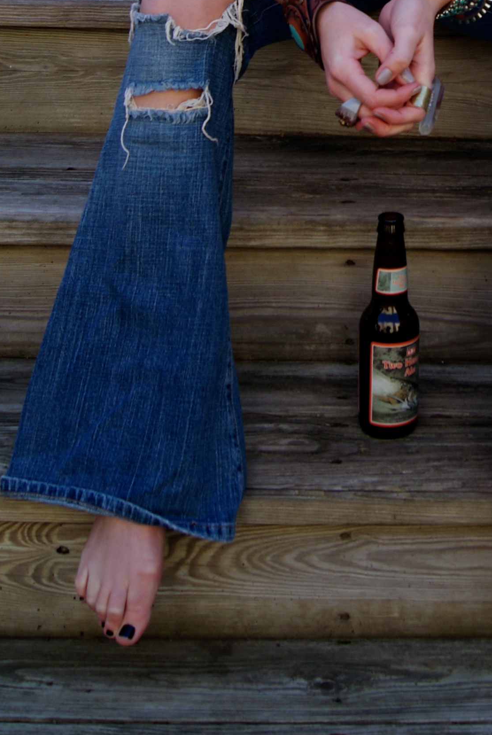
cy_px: -84
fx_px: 1573
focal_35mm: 77
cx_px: 456
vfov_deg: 24.4
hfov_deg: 17.5
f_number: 6.3
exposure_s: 1/60
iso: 100
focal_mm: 22
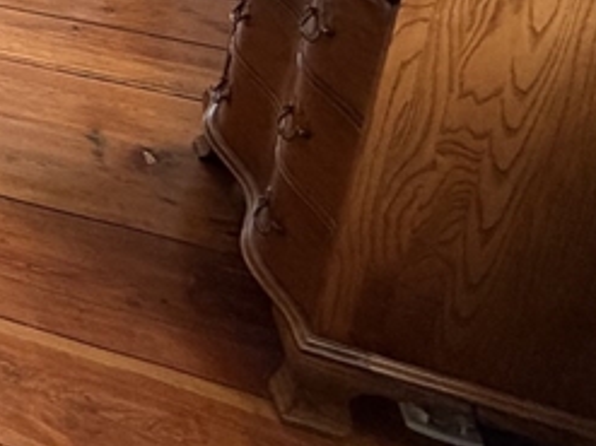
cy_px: -239
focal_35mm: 58
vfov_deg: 21.0
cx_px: -536
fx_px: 998
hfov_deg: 20.4
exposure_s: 1/60
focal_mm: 2.22
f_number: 2.2
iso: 320
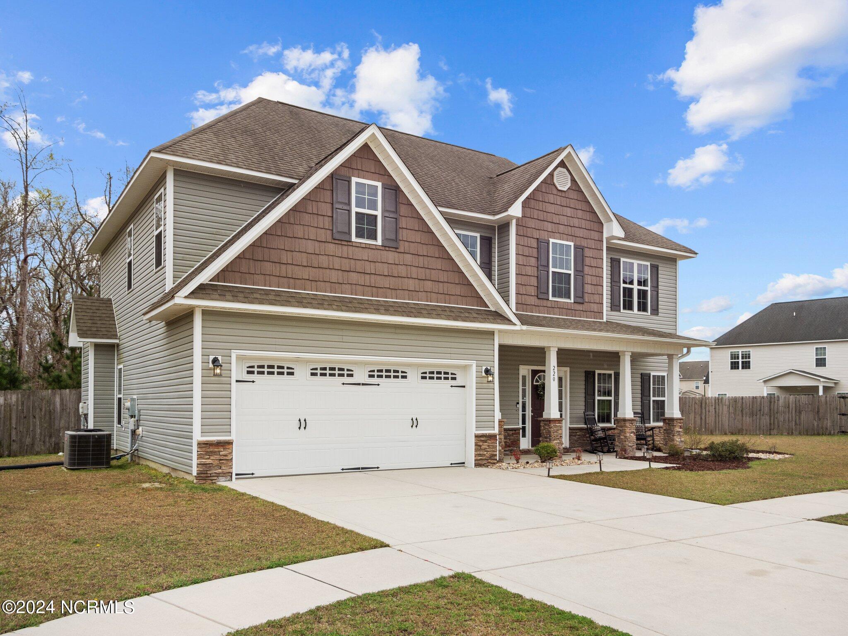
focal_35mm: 28
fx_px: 686
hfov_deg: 63.4
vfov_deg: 49.7
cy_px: 318
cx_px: 424
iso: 200
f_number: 5.6
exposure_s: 1/400
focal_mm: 14
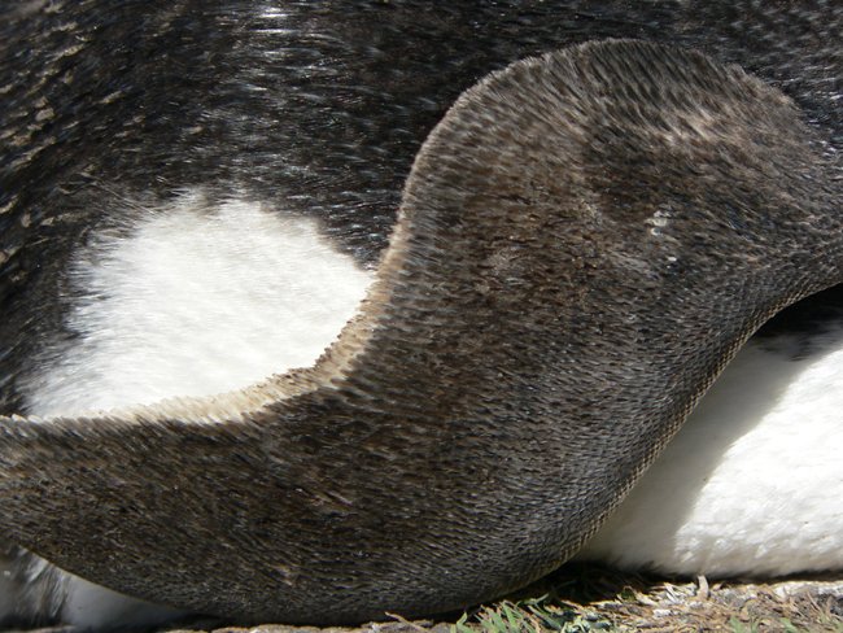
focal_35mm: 432
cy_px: 316
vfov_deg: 3.4
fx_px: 10524
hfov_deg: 4.6
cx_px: 422
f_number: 4.6
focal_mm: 72
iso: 80
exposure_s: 1/800
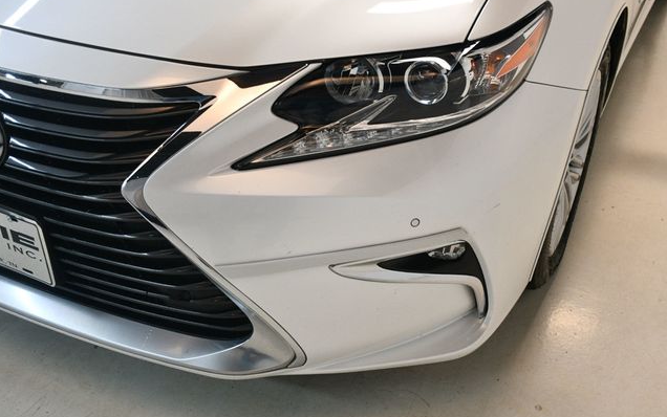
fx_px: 746
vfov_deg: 31.3
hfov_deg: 48.2
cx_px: 332
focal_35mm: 41
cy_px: 212
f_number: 4
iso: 1250
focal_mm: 27
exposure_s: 1/125
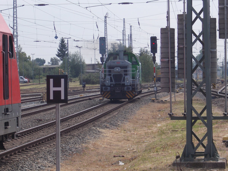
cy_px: 86
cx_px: 114
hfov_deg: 15.2
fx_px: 856
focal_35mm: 130
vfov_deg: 11.4
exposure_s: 1/320
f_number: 6.5
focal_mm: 23
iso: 80
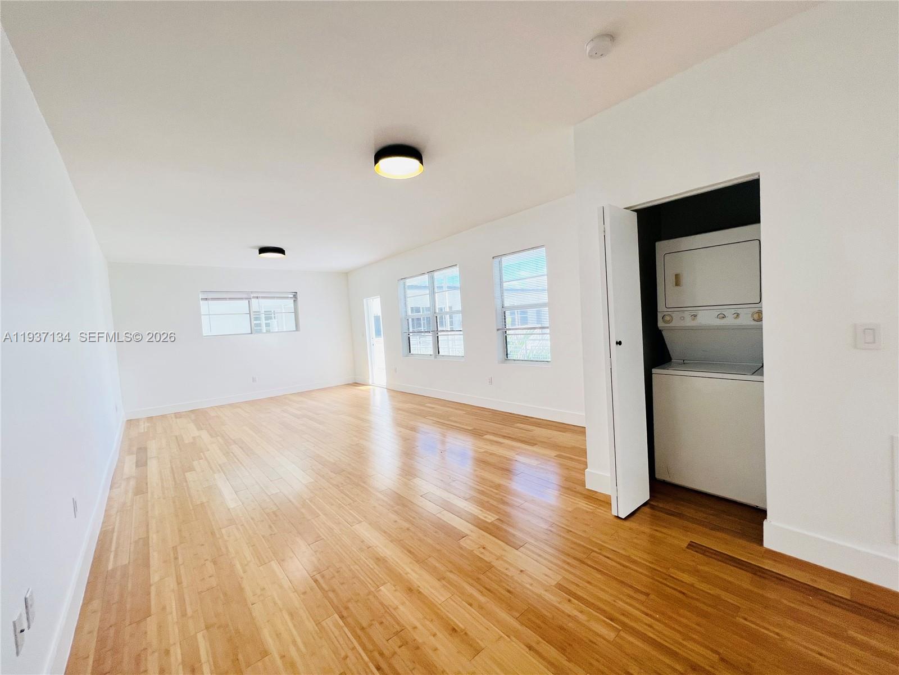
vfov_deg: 89.9
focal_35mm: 13
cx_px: 450
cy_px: 338
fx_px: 338
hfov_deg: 106.2
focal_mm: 1.57
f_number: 1.8
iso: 50
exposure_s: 1/120
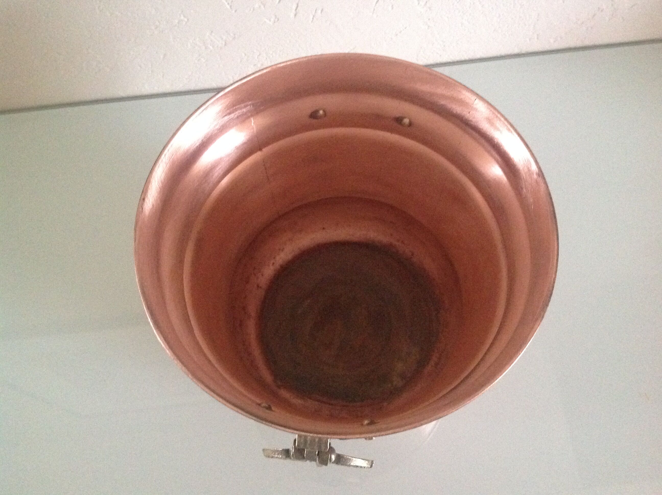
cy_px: 248
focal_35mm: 35
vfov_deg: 40.6
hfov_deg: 52.7
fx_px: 668
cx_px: 331
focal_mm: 4.28
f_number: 2.4
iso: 800
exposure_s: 1/15
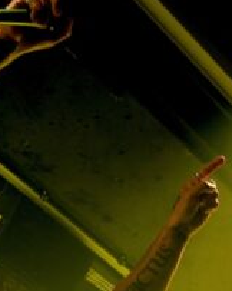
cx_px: 49
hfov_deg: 12.0
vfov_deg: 14.8
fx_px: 1100
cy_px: 292
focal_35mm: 128
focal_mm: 24
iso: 1000
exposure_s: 1/40
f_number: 4
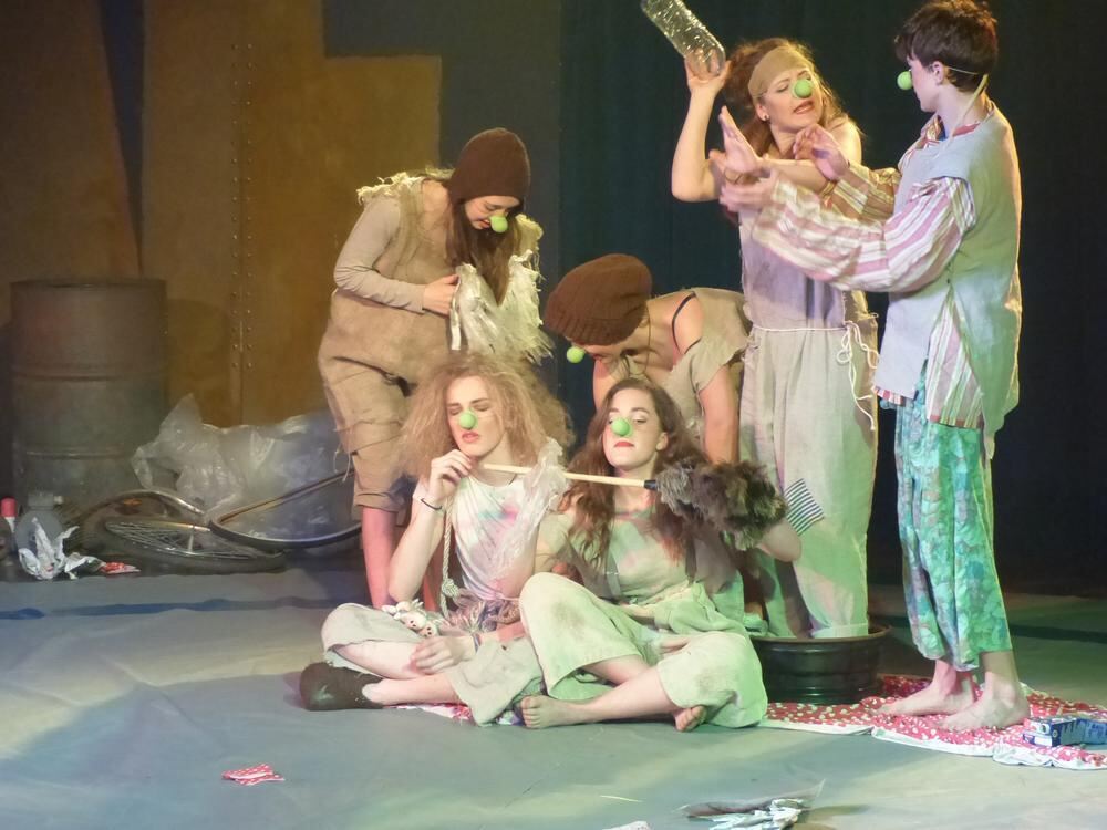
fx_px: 3166
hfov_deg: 19.8
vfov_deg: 14.9
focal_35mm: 99
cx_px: 554
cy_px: 415
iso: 800
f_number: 2.8
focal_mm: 17.8
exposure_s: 1/200
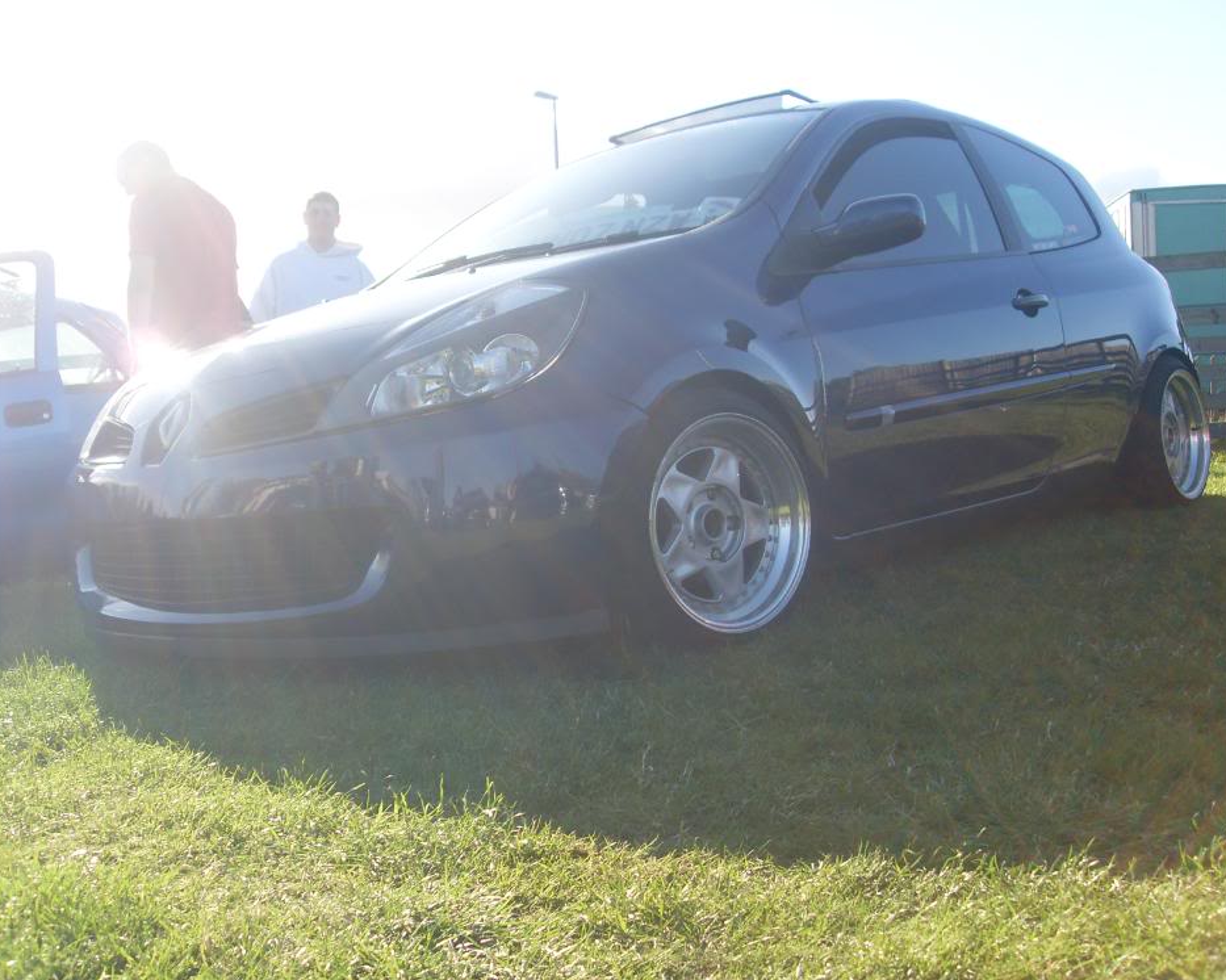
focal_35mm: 37
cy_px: 491
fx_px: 1342
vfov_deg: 40.1
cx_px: 612
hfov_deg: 49.1
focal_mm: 6.3
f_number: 7
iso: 80
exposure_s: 1/90
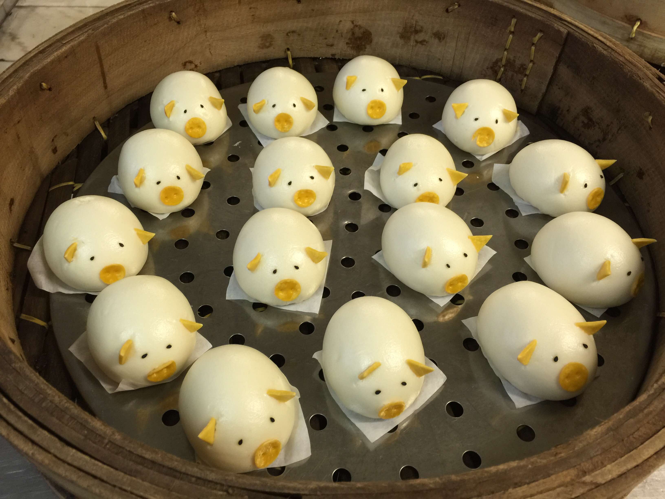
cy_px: 250
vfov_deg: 48.2
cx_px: 332
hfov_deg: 61.7
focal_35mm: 29
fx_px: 557
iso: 64
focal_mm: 4.15
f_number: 2.2
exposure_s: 1/17
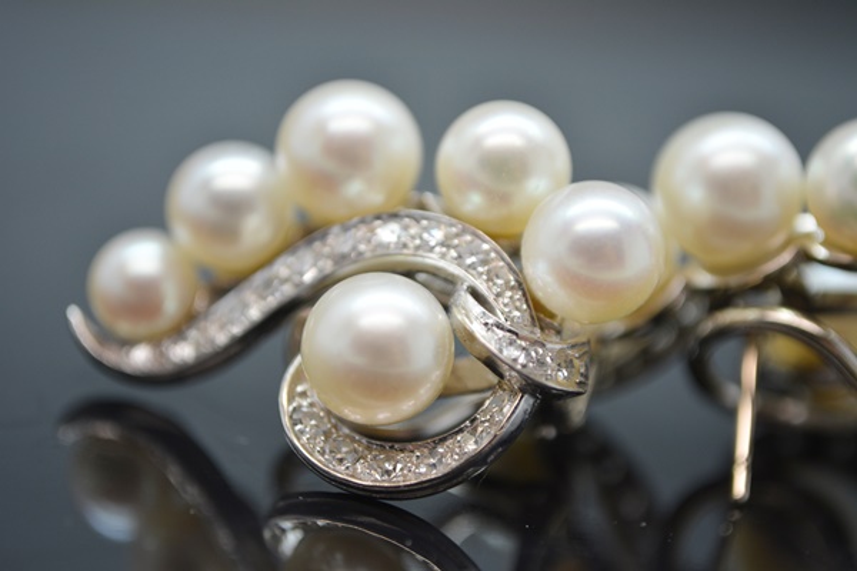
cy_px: 286
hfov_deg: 26.0
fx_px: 1857
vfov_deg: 17.5
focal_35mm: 78
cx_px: 428
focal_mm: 52
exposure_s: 1/80
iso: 400
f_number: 5.6
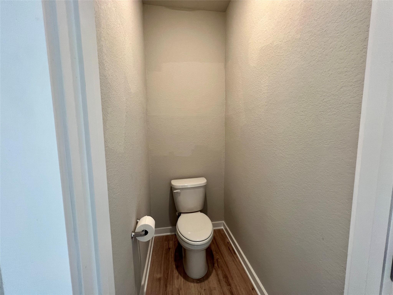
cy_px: 148
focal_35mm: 13
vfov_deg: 89.9
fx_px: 148
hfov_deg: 106.2
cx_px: 196
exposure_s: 1/60
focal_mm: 1.57
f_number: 1.8
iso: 125
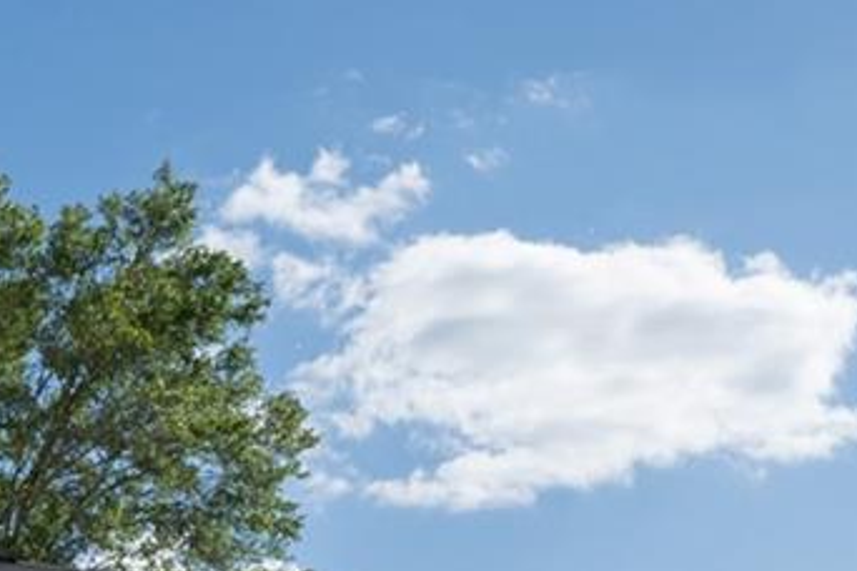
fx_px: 2452
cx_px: 193
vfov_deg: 12.3
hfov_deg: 19.7
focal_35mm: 103
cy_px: 1002
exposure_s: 1/4000
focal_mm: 22
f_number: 8
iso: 640
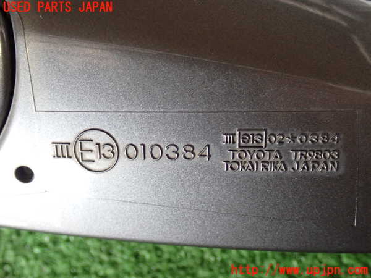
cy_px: 139
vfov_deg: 29.1
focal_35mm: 50
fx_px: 536
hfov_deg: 38.2
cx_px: 186
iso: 640
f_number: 3.2
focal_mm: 9.01
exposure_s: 1/50
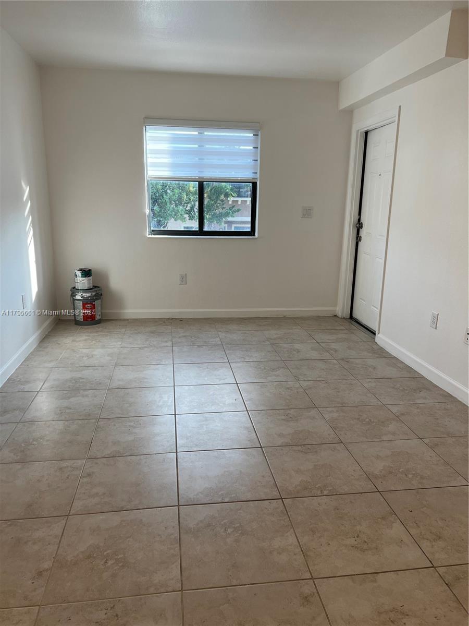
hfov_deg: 53.1
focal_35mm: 26
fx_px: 470
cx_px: 234
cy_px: 313
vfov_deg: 67.3
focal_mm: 5.7
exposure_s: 1/186
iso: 50
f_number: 1.5
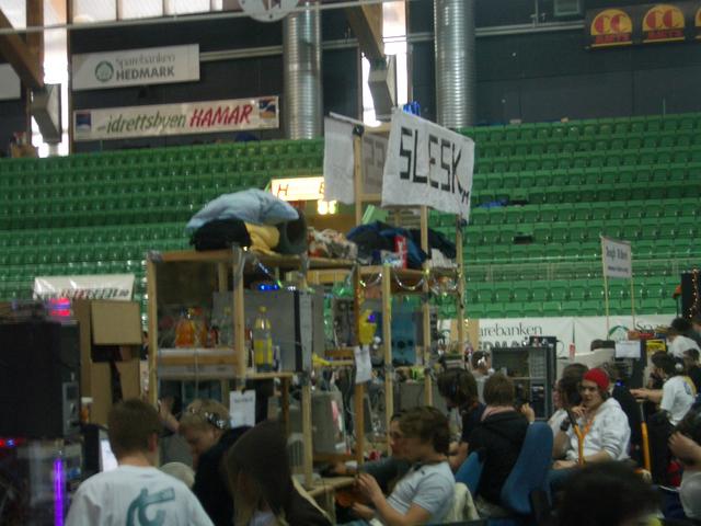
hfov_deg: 26.3
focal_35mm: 74
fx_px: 1499
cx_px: 350
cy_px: 263
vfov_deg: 19.9
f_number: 3.9
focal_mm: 12.2
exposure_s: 1/8
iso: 100
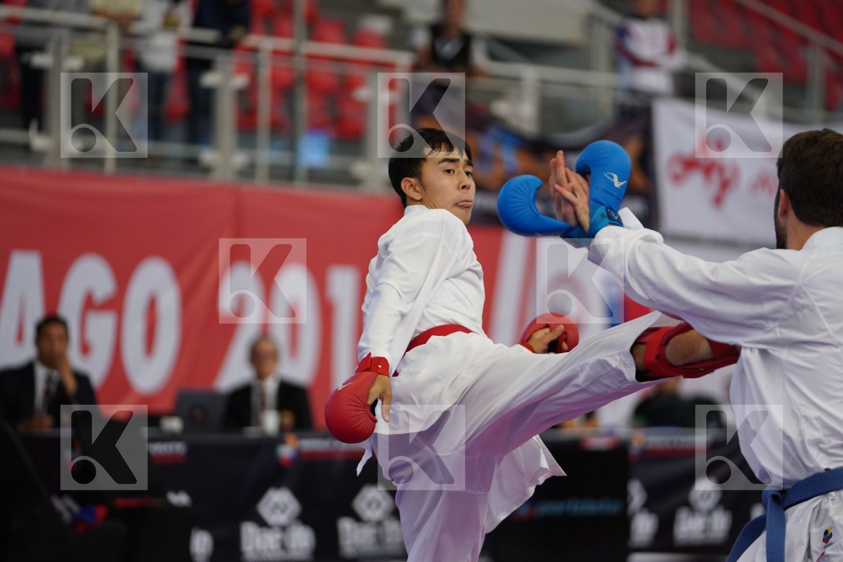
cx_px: 422
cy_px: 281
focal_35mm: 159
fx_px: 3723
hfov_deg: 12.9
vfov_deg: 8.6
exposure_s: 1/1000
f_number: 2.8
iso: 1600
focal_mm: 159
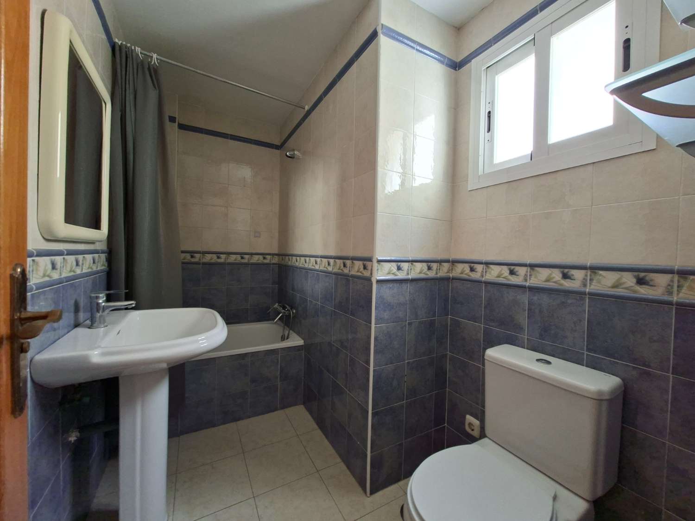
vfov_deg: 89.9
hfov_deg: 106.2
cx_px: 348
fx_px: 261
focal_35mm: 13
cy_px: 260
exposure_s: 1/40
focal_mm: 1.74
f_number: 2.2
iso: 80
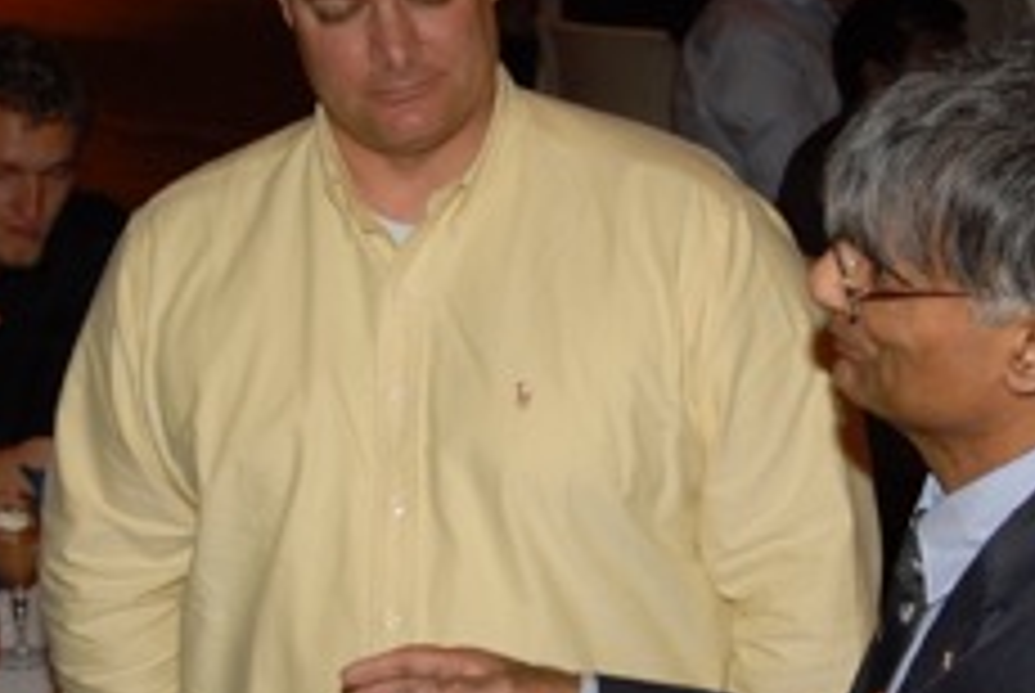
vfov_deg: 12.6
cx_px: 662
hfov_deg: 18.7
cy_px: 344
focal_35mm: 109
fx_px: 3138
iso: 800
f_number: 7.1
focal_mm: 38
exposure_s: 1/60
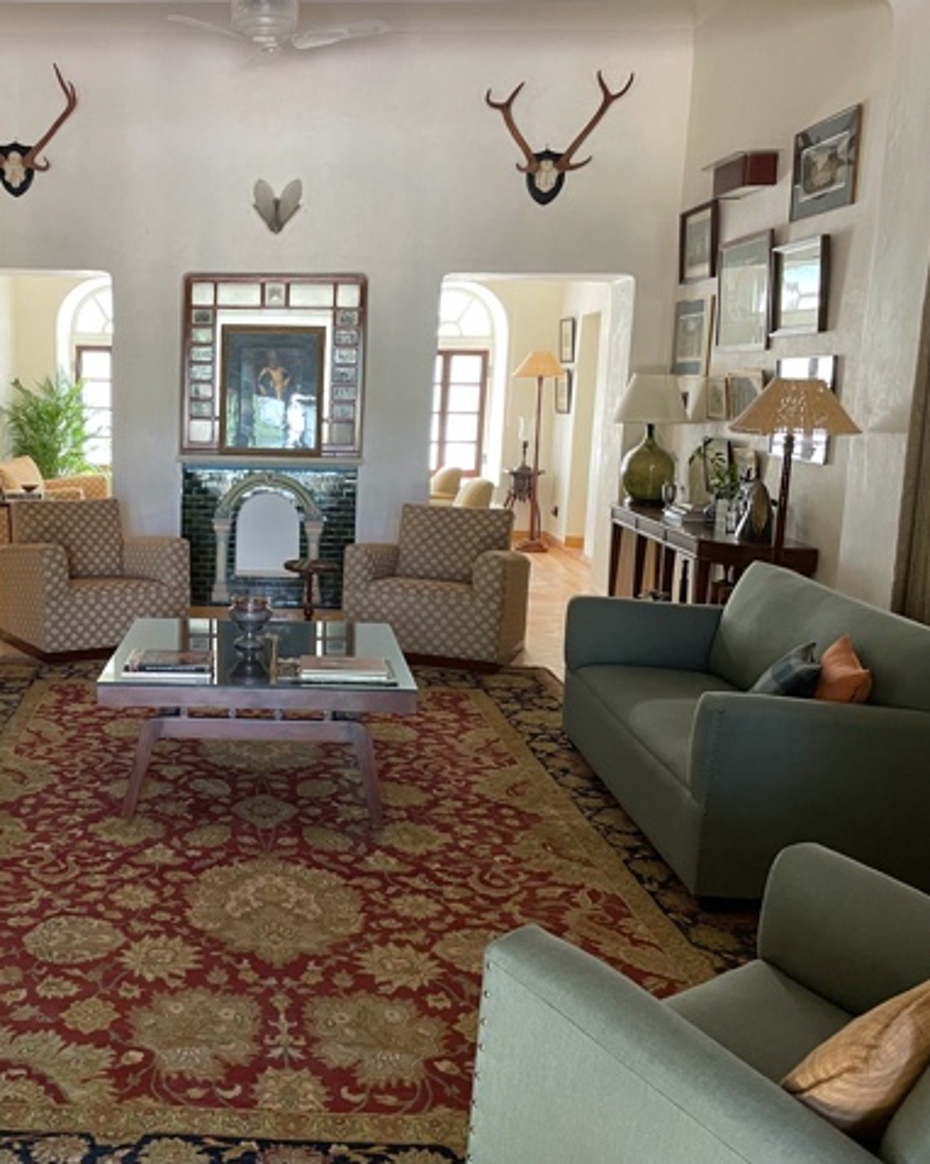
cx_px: 226
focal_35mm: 34
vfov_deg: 52.9
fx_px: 1171
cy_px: 582
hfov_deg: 42.0
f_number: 1.6
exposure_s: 1/60
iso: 200
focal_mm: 4.2
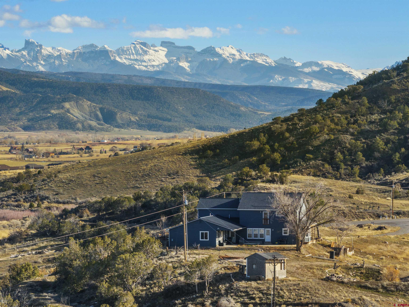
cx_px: 204
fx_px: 1961
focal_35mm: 166
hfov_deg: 11.9
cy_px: 154
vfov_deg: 8.9
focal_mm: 30.71
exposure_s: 1/320
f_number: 3.4
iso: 100
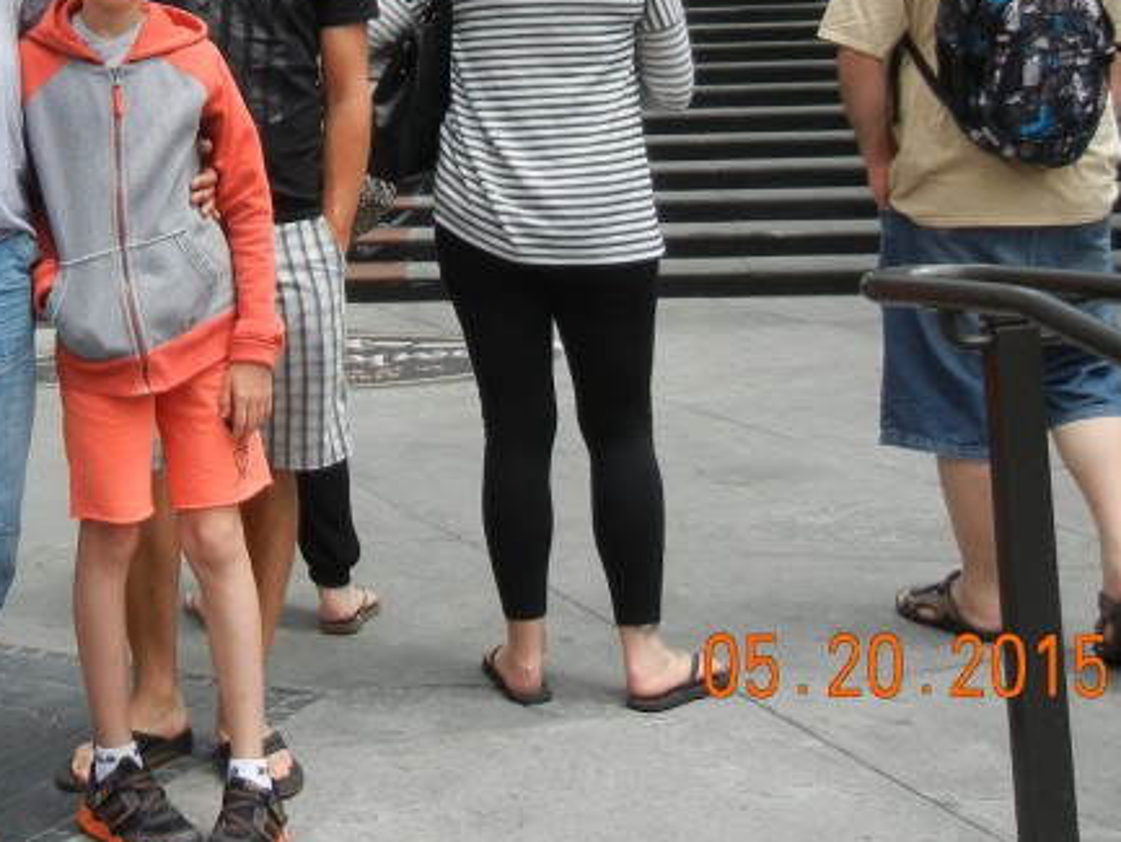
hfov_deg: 26.8
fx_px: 2300
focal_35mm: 71
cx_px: 192
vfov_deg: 19.7
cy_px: -122
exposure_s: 1/737
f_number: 3.5
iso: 160
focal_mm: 5.4
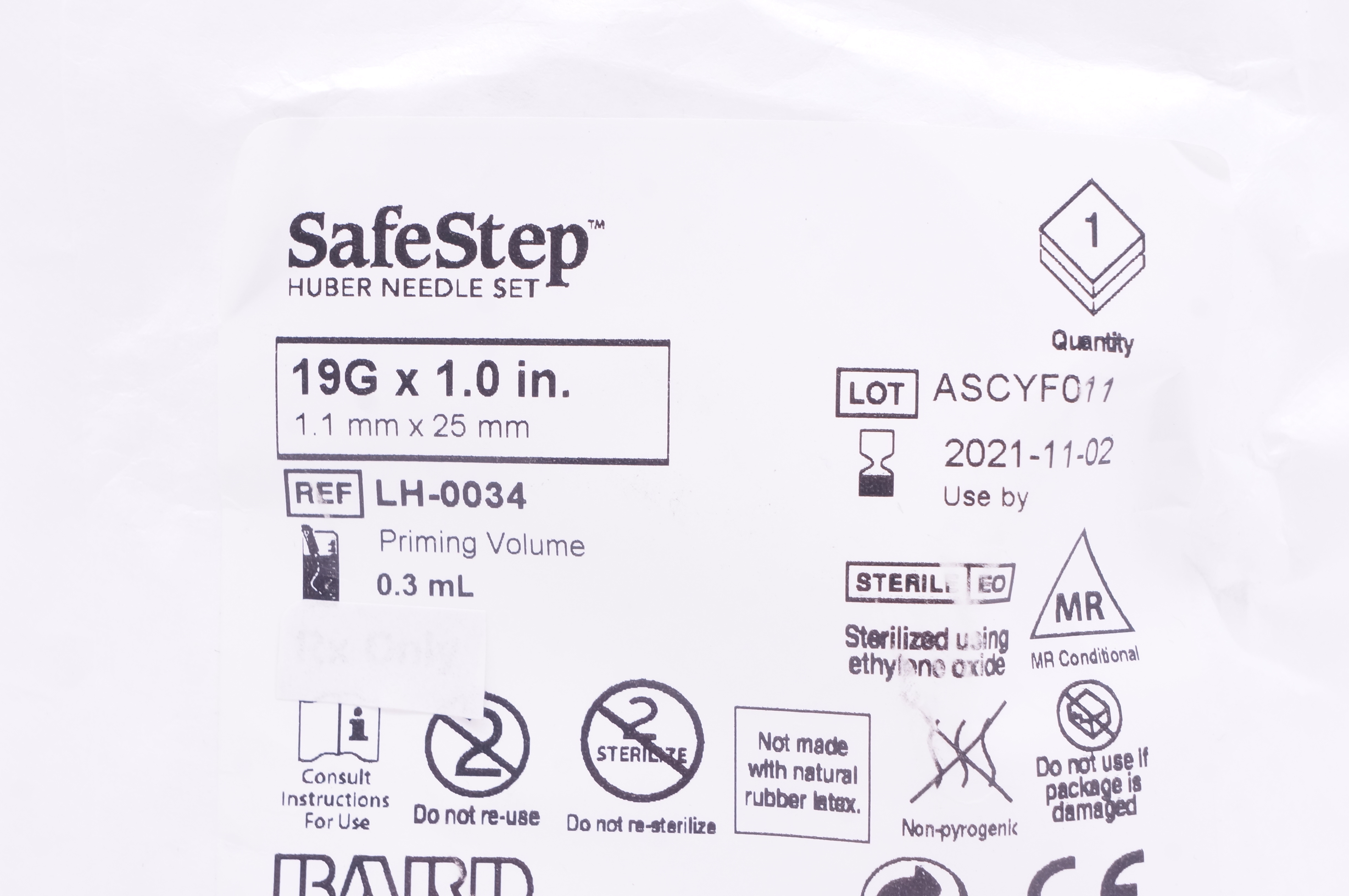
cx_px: 674
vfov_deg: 16.5
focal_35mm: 82
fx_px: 3088
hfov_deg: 24.6
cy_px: 448
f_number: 10
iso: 800
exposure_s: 1/30
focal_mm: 55
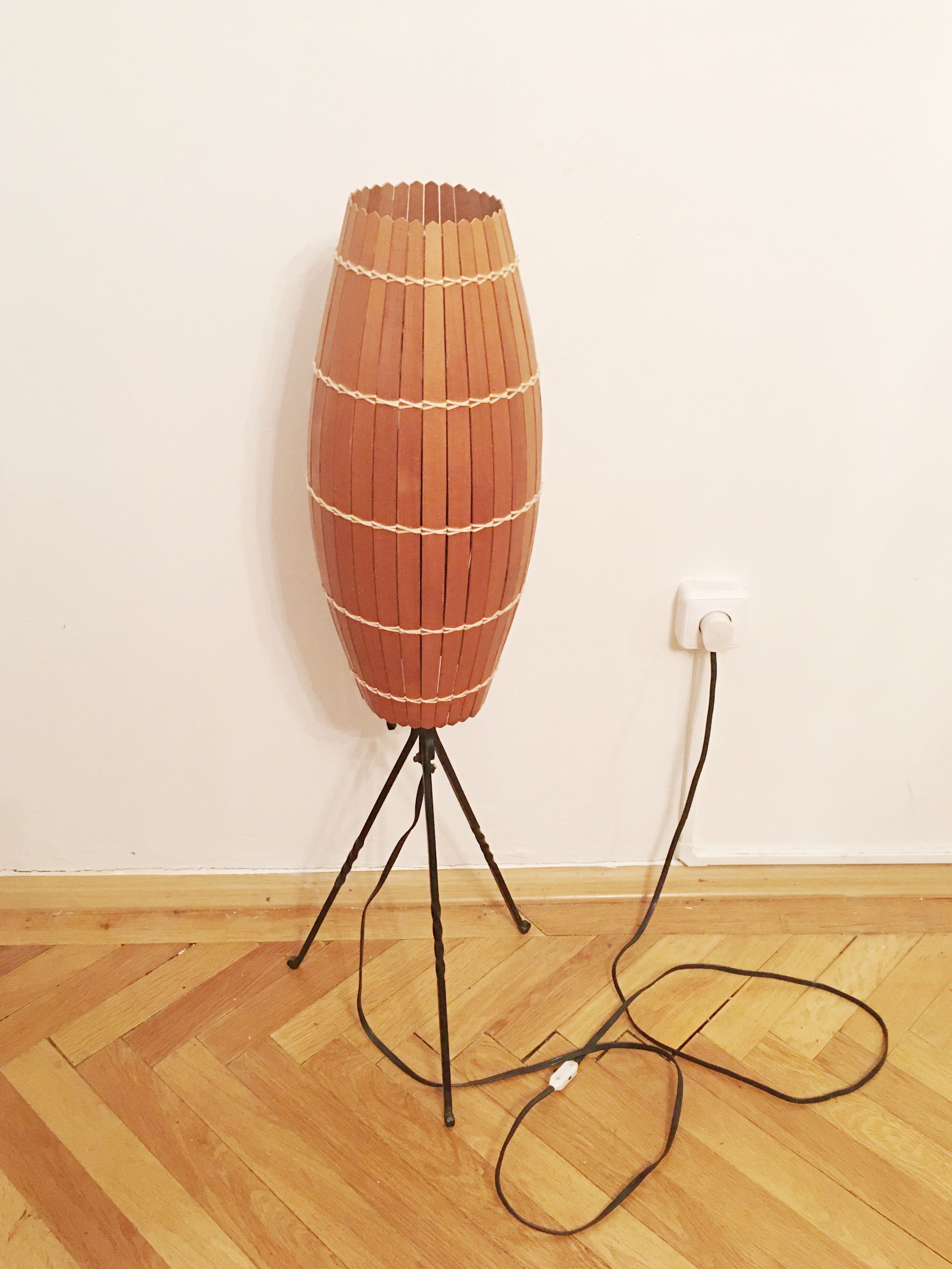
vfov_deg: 56.8
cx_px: 495
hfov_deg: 44.2
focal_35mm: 32
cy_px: 591
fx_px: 1173
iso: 80
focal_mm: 4.15
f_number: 2.2
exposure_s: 1/10
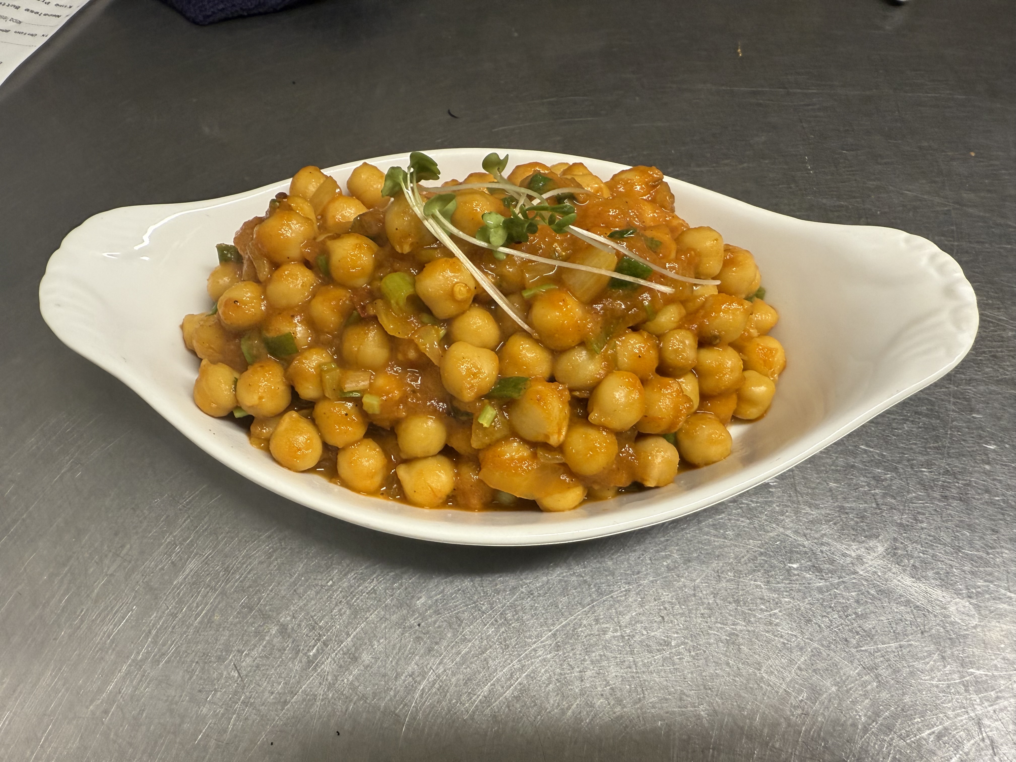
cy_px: 381
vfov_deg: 56.8
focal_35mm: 24
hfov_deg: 71.6
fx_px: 704
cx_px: 508
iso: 200
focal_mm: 2.22
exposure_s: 1/100
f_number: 2.2
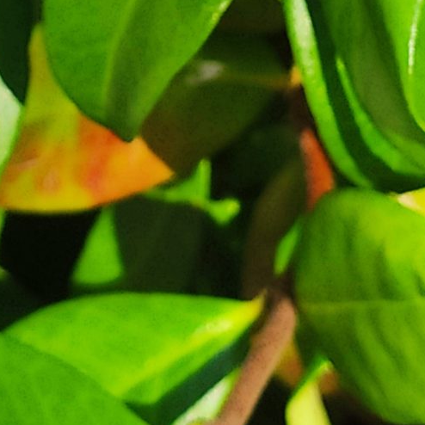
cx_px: -78
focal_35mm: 119
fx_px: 1653
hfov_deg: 14.2
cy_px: -293
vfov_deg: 13.4
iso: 112
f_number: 1.75
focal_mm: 4.77
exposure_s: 1/550
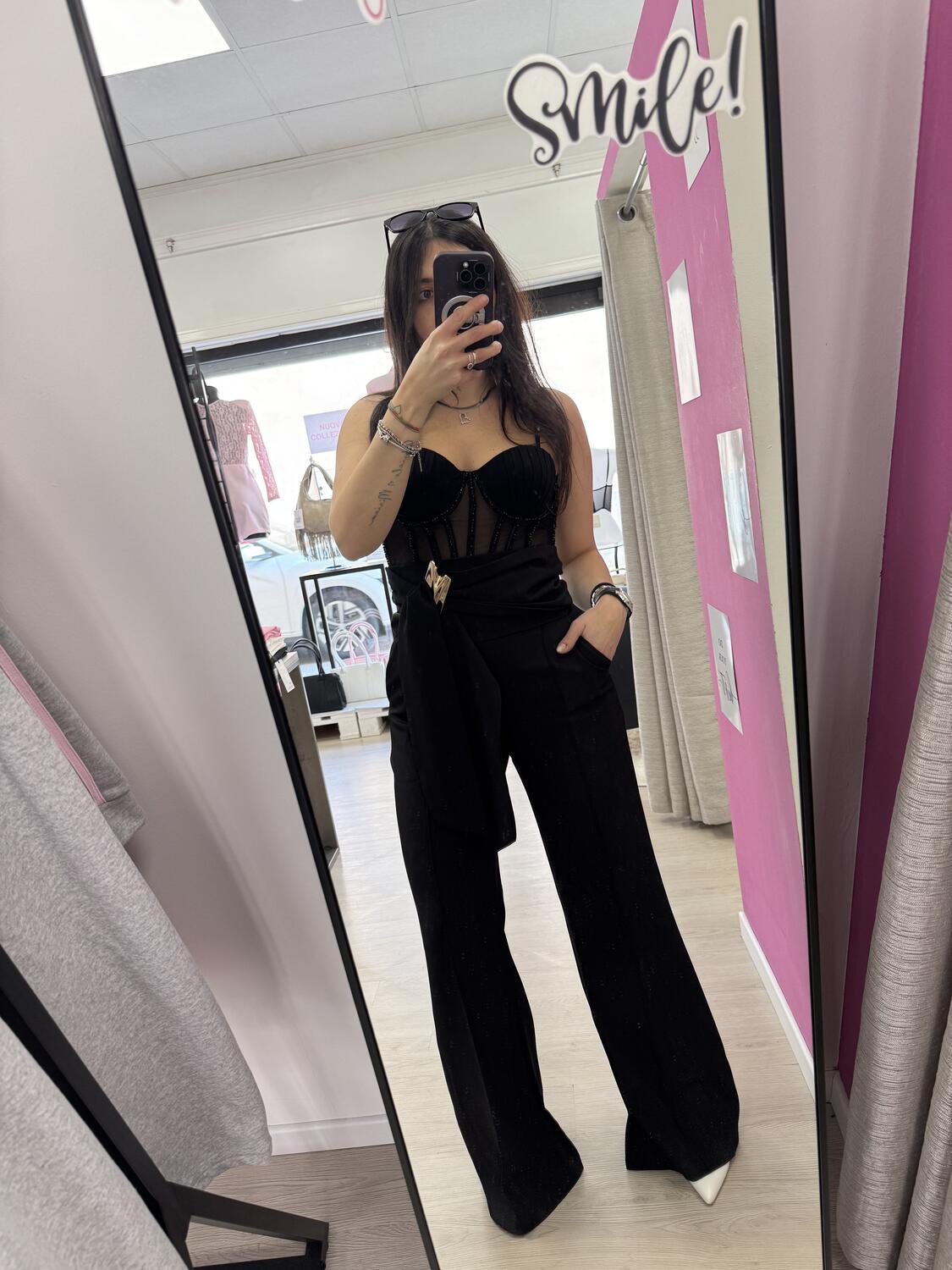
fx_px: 880
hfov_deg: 56.8
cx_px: 476
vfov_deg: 71.6
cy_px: 635
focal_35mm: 24
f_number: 1.78
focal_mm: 6.76
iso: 100
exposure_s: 1/100
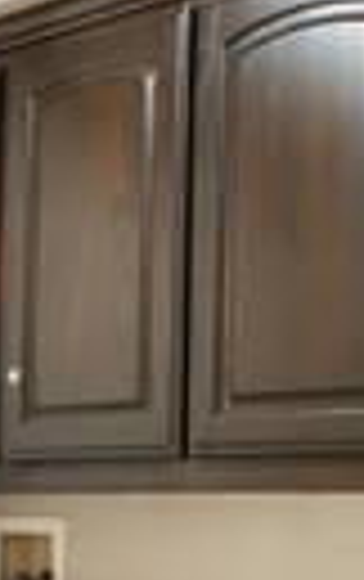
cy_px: 542
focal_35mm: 81
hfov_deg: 15.2
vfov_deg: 24.6
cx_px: 512
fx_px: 1281
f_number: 11
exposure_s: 1/10
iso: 800
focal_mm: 16
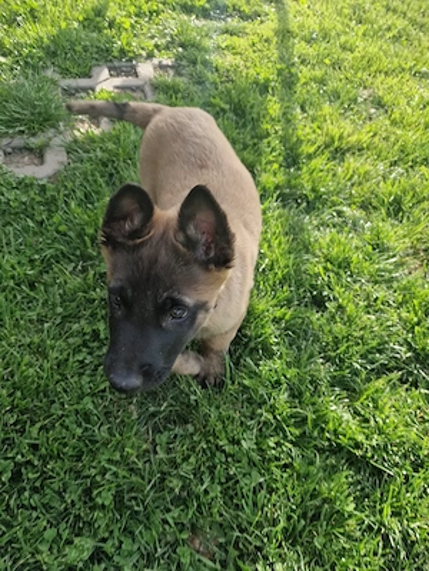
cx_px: 214
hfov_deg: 58.9
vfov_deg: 73.9
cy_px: 286
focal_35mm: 23
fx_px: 380
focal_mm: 5.4
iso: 50
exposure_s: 1/333
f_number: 1.8
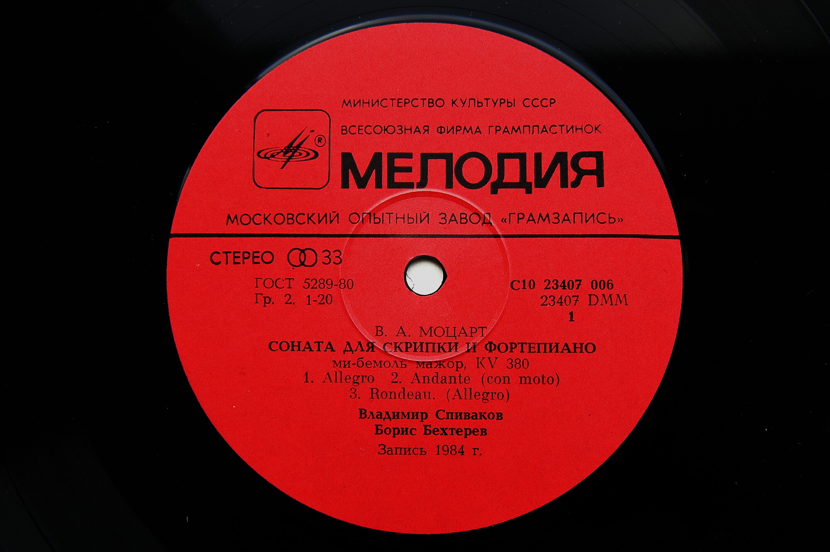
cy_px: 276
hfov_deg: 37.9
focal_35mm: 52
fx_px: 1209
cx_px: 415
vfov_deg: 25.7
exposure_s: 1/50
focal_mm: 35
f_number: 3.5
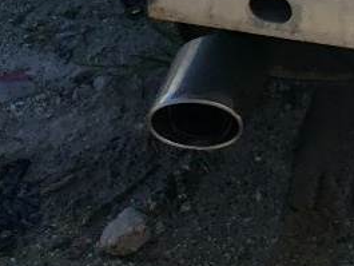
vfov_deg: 8.3
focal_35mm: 157
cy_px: -458
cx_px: 787
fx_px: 1606
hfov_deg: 11.0
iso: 50
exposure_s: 1/2000
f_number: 1.5
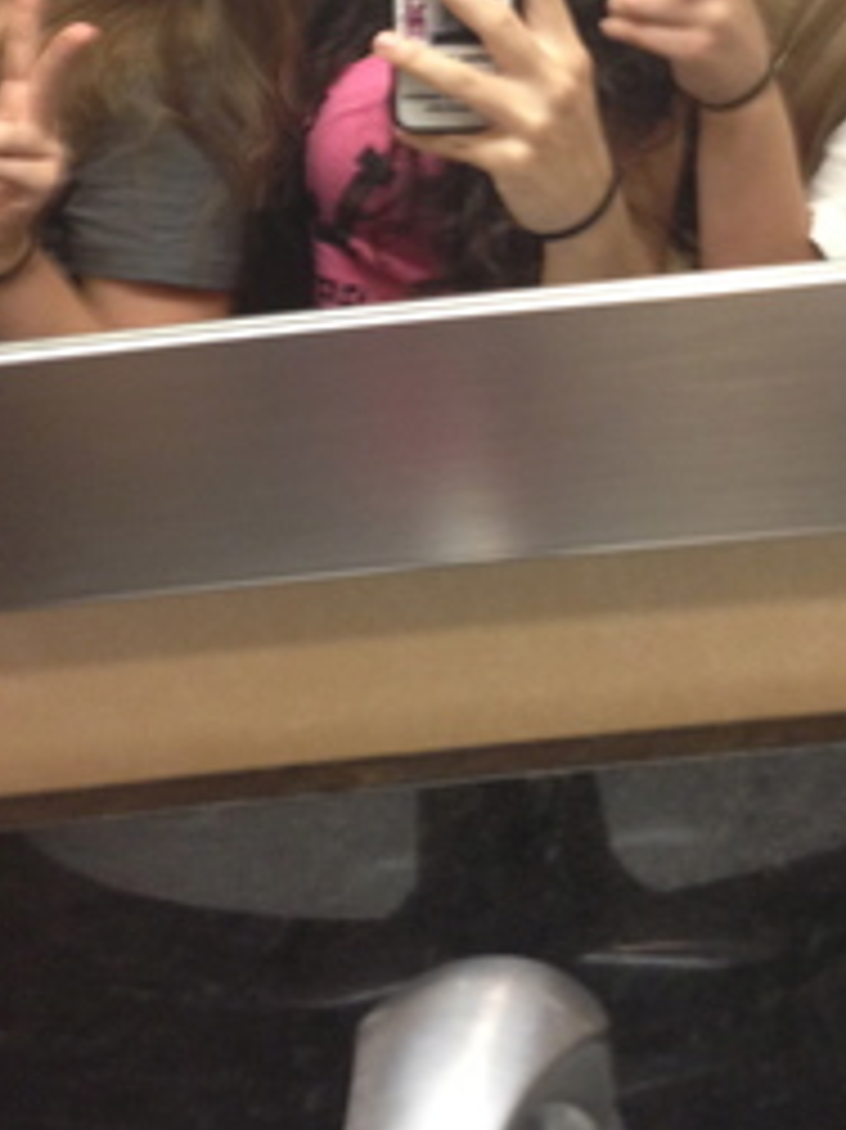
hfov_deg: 21.9
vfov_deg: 28.0
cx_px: 459
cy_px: 135
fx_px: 2185
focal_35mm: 67
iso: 160
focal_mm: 4.28
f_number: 2.4
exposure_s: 1/20
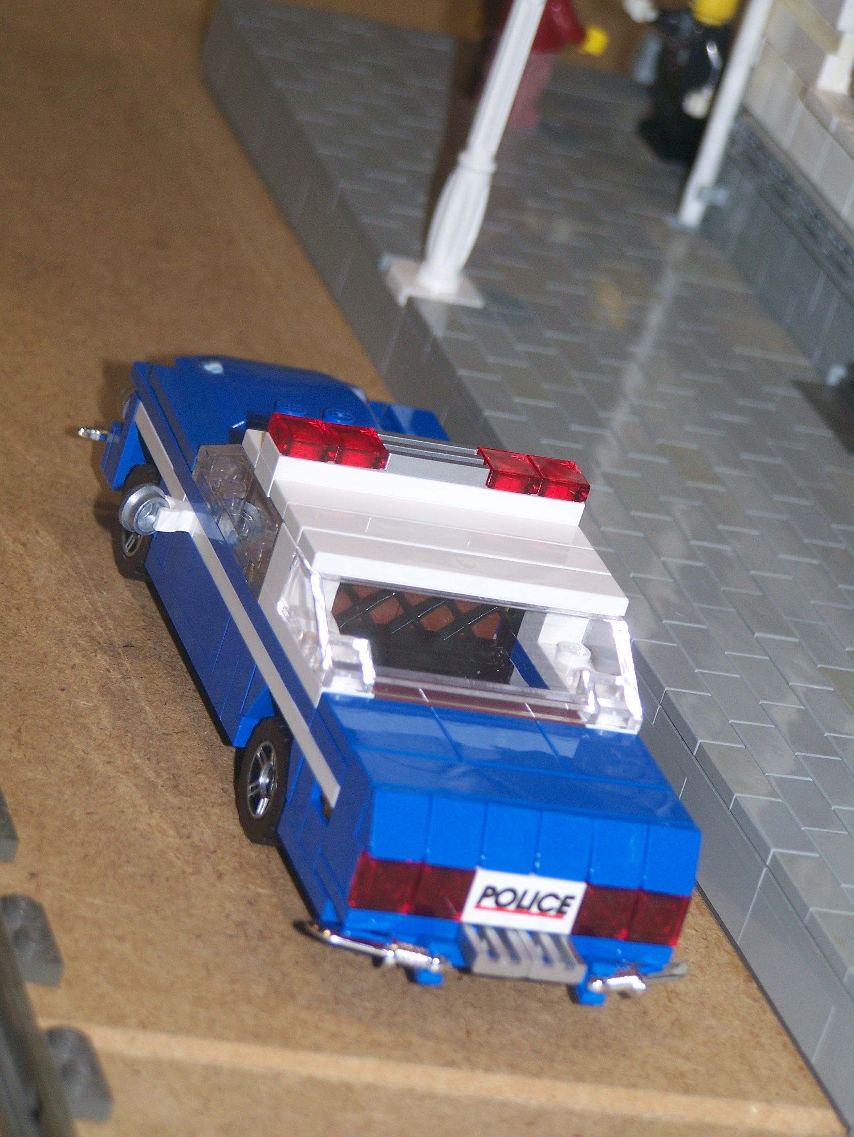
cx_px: 427
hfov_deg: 10.7
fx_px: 4567
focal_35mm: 139
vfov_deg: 14.2
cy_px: 568
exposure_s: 1/100
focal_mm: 23.1
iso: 80
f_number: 3.2
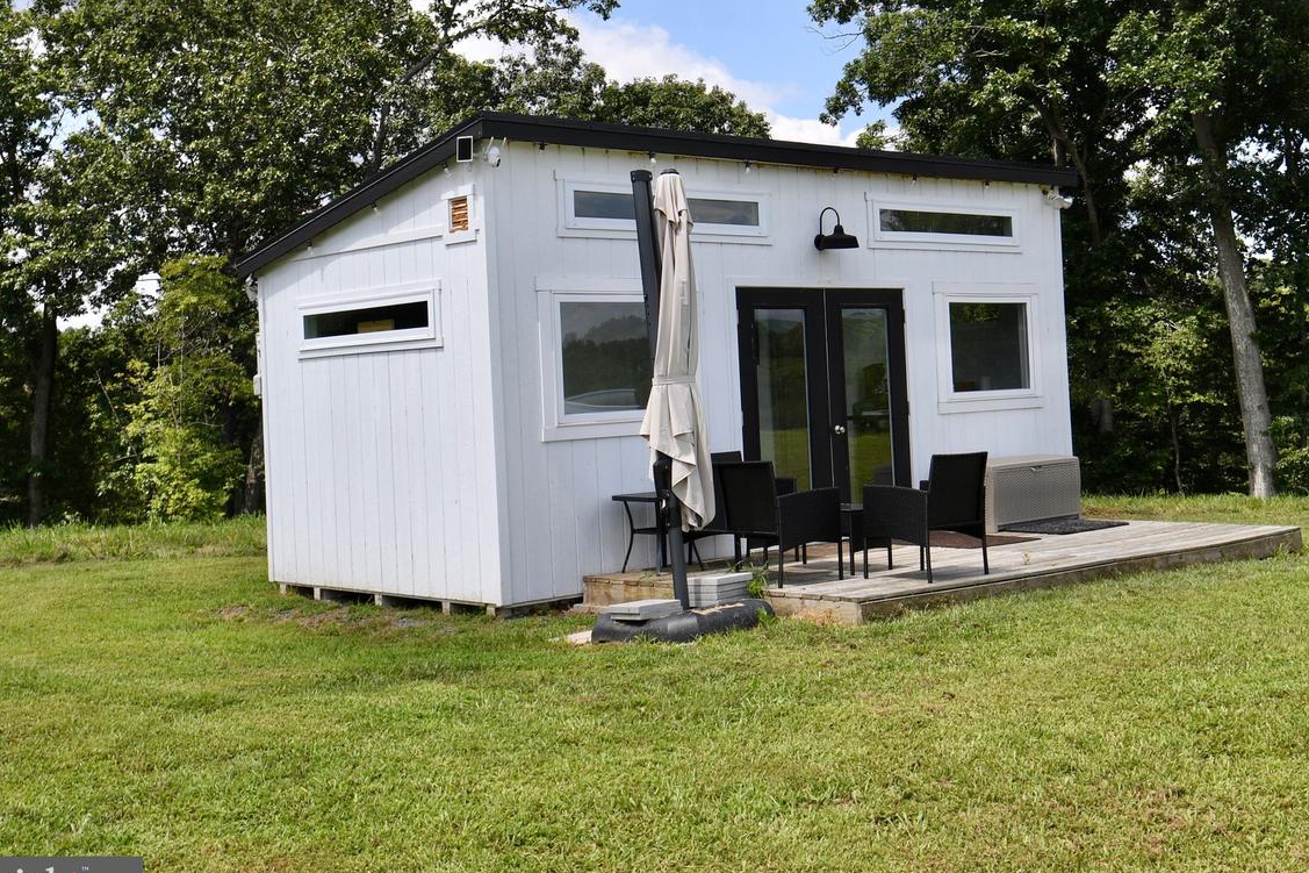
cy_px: 358
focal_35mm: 46
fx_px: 1672
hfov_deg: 42.5
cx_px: 798
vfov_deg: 29.2
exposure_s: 1/250
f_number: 8
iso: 100
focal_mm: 18
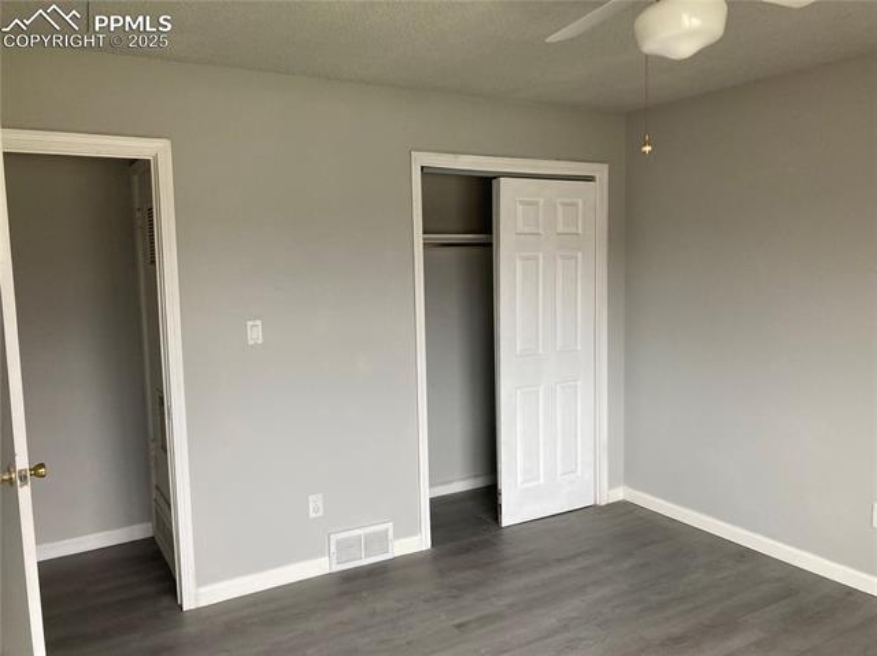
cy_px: 328
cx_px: 438
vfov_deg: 49.7
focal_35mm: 28
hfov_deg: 63.5
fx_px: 709
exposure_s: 1/115
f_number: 1.8
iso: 80
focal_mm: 3.99
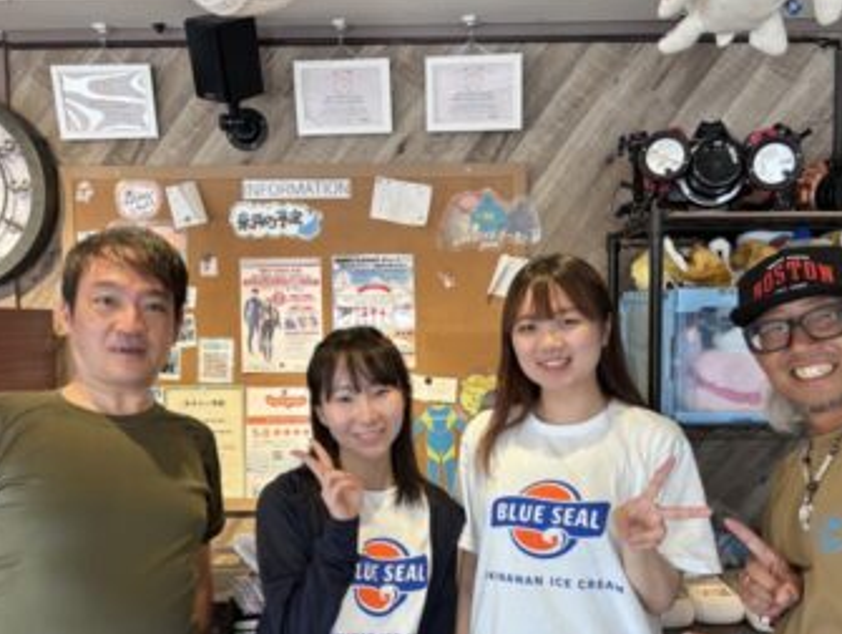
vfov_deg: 45.4
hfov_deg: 58.3
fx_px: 755
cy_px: 367
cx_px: 447
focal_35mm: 31
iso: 80
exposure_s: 1/60
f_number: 1.5
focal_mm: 5.7
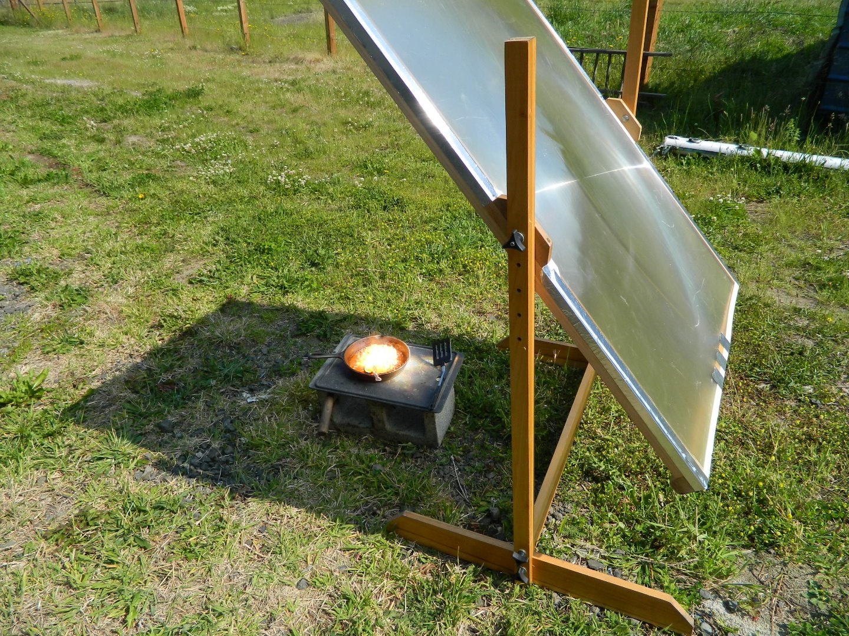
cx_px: 424
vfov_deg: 54.9
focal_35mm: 25
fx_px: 613
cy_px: 318
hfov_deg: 69.4
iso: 80
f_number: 3.1
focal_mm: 4.5
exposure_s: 1/1000
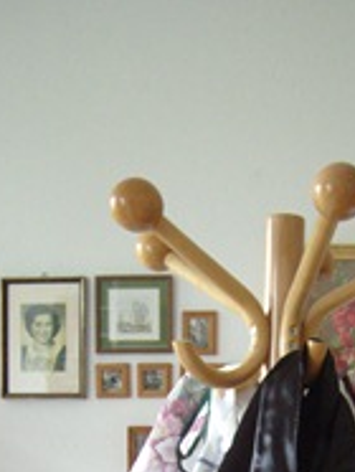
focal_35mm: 73
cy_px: 505
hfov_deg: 19.9
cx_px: 304
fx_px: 996
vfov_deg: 25.0
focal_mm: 7.3
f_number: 2.8
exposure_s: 1/13
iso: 200
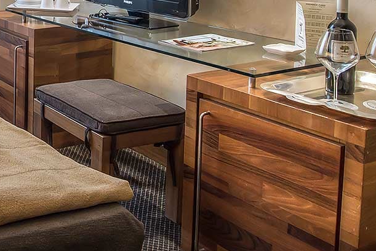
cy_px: -25
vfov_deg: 23.9
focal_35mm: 53
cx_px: -125
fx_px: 554
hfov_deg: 29.4
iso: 640
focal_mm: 18
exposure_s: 1/6
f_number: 9
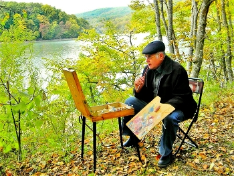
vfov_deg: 35.2
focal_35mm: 41
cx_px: 117
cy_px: 88
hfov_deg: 45.7
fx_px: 277
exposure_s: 1/85.6
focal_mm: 7.3
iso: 80
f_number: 3.8
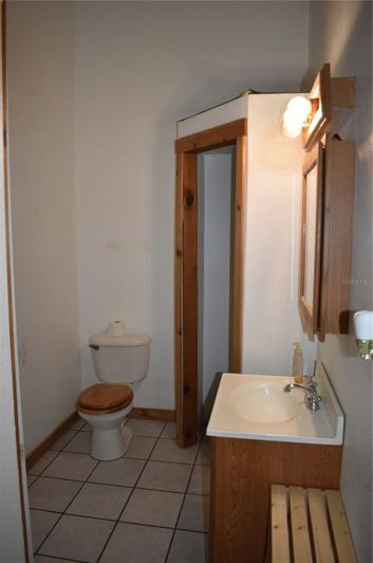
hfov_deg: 47.8
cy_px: 282
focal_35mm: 27
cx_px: 186
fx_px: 421
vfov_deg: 67.5
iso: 800
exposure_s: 1/200
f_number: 4
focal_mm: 18
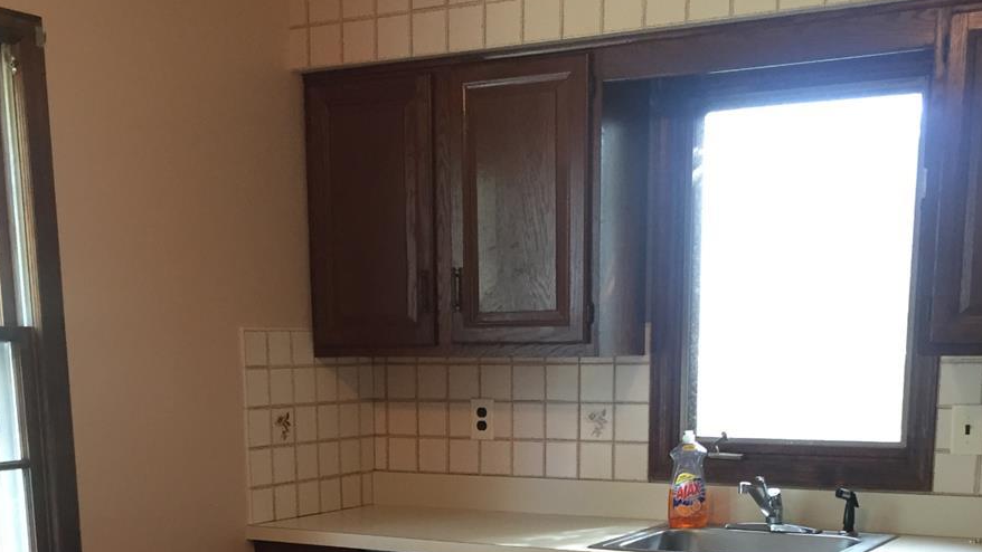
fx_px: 1406
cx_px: 471
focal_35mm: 54
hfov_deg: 38.5
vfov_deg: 21.0
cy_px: 632
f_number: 2.2
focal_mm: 4.15
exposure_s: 1/30
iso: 100
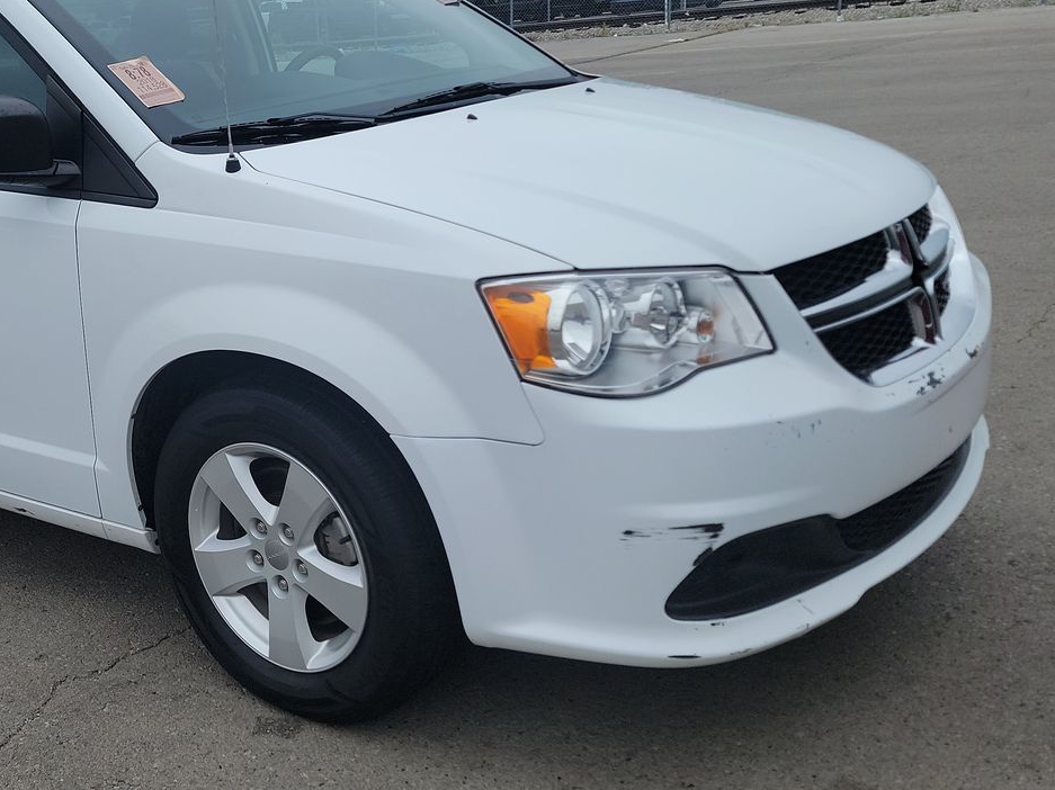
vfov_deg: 34.9
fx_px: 1249
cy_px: 286
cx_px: 227
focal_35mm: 41
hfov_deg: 43.8
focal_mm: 6.7
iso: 50
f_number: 1.8
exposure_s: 1/1324
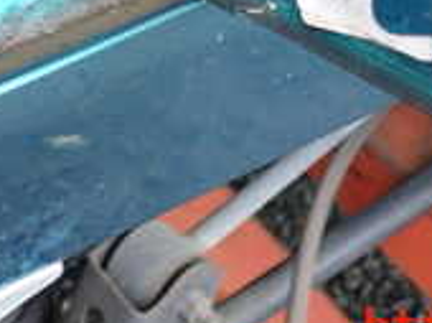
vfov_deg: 12.9
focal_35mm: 106
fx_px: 1321
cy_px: -209
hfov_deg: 18.6
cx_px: 175
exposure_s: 1/100
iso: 200
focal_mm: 5.4
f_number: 2.3
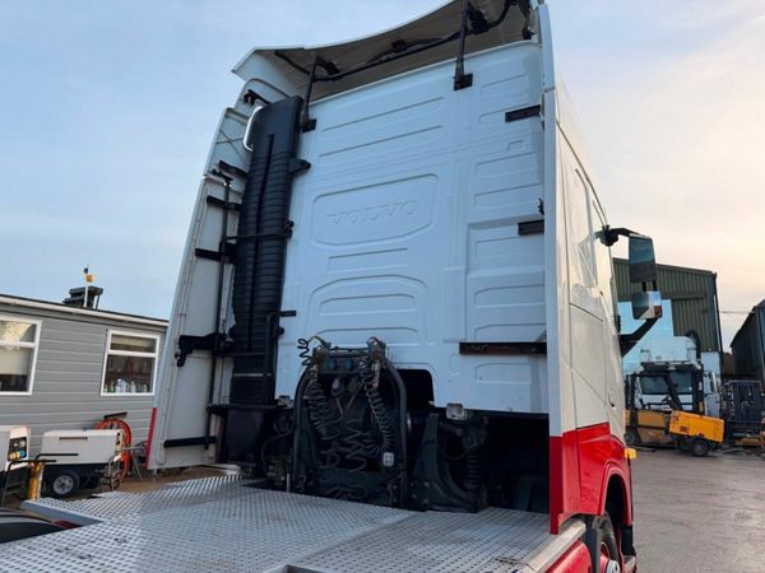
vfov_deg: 56.8
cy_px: 286
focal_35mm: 24
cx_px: 382
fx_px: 530
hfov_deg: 71.6
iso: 100
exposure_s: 1/1250
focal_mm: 6.76
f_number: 1.78
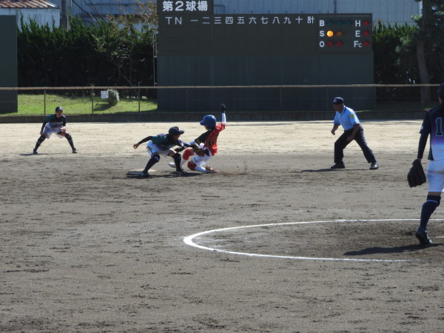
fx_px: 1732
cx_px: 222
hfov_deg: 14.6
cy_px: 166
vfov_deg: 11.0
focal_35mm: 135
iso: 100
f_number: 5
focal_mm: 24.2
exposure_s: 1/400
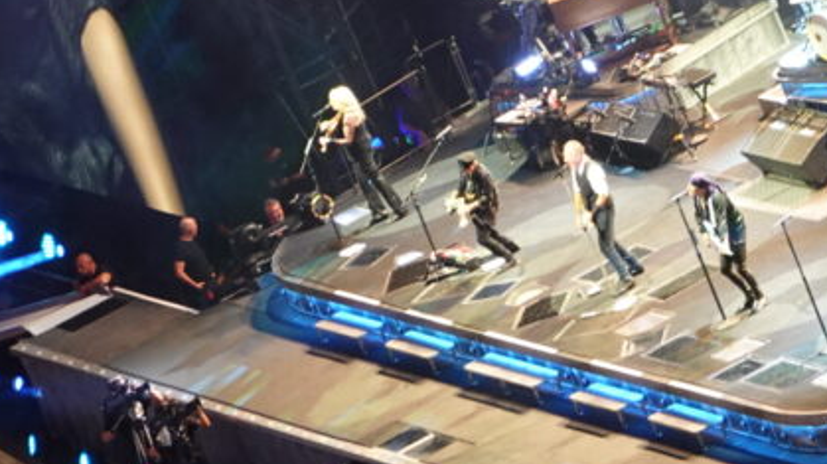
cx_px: 502
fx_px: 10847
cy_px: 54
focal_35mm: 495
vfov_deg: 2.4
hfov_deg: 4.4
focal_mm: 72
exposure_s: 1/15
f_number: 4.5
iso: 800
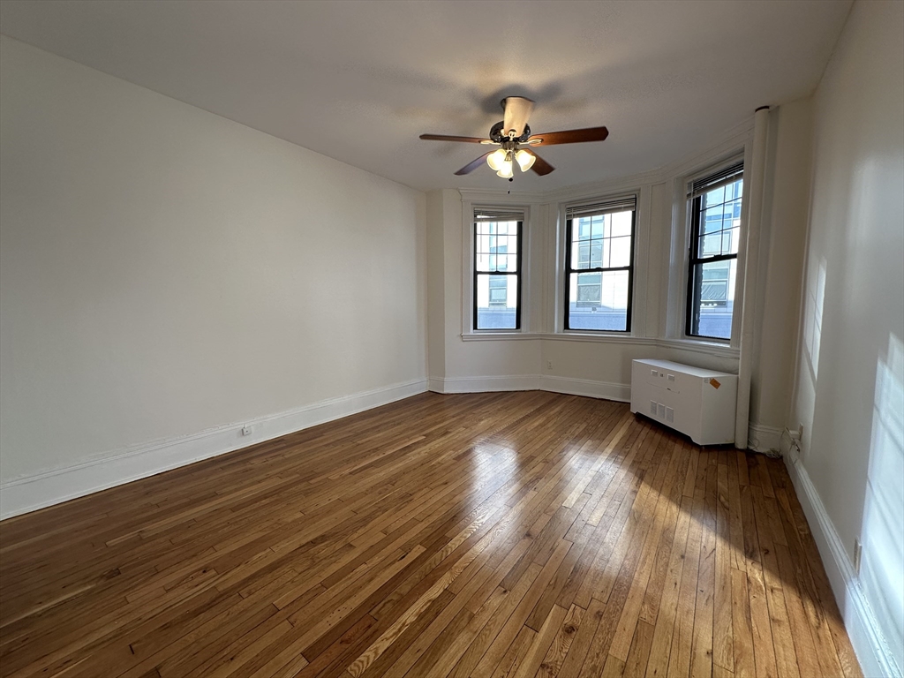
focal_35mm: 14
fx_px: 366
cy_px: 339
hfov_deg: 102.1
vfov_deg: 85.7
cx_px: 452
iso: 50
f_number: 2.2
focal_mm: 2.22
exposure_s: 1/120
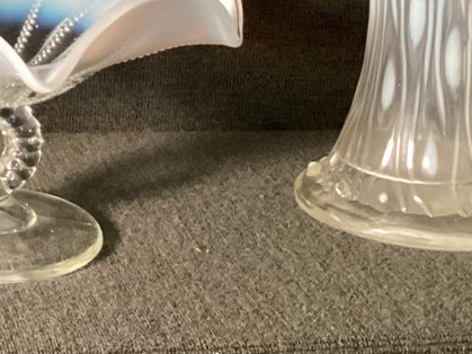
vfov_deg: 12.8
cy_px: -117
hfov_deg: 16.7
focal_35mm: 112
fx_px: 1527
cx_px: -128
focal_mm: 3.3
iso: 400
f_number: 2.4
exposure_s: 1/40
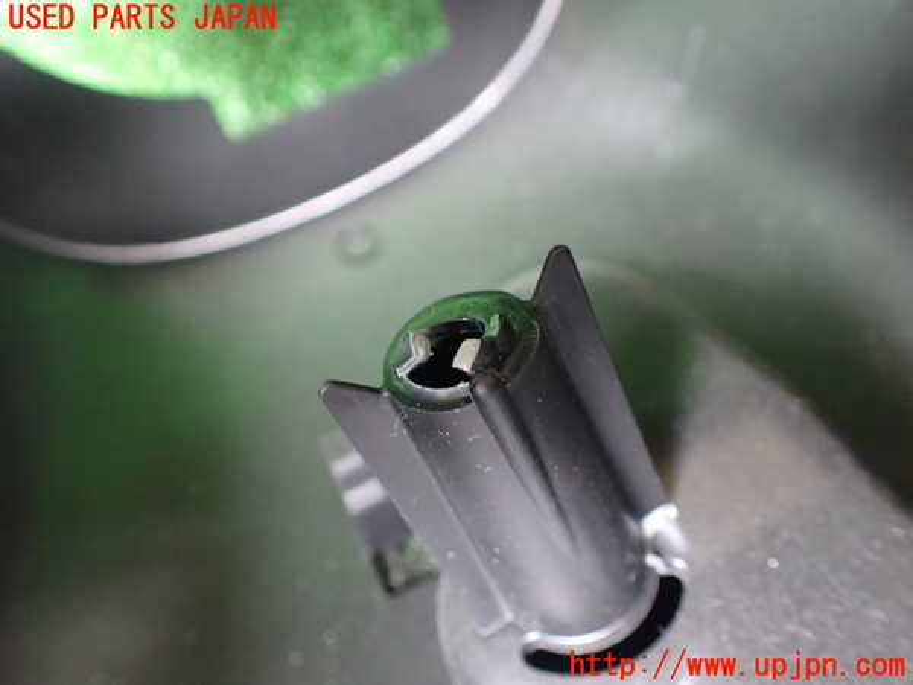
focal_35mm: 30
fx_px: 791
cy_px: 342
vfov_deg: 46.8
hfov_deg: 60.0
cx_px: 456
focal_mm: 5.4
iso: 1000
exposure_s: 1/30
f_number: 2.3
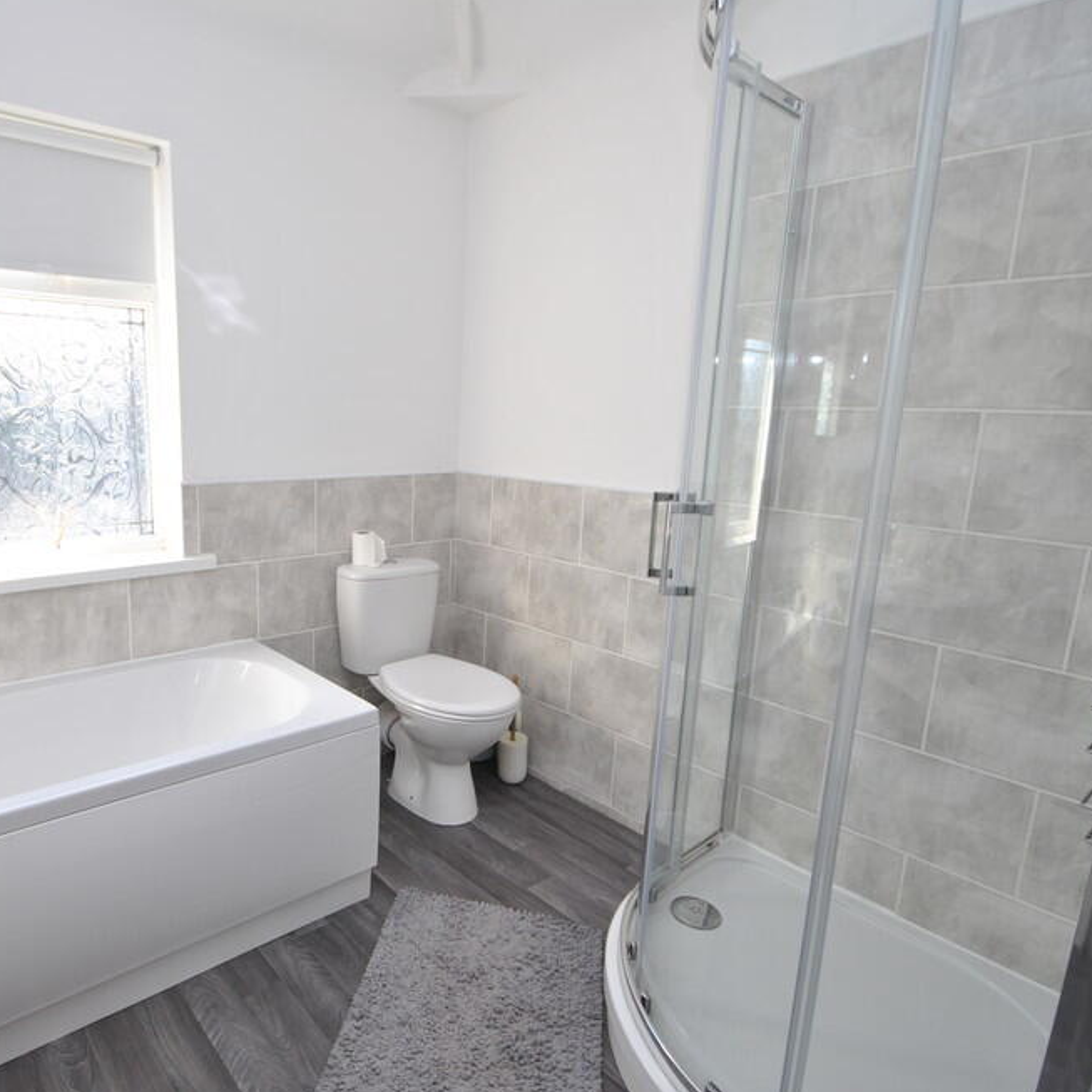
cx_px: 408
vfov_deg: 74.8
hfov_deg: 73.5
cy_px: 564
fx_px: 714
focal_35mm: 20
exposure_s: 1/100
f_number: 5
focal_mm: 10
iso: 200
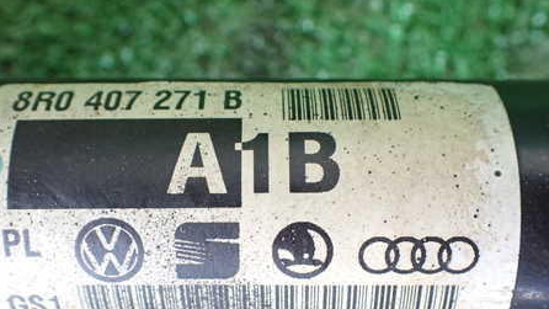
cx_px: 249
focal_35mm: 44
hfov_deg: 46.3
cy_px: 224
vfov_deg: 26.8
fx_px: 641
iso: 800
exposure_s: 1/125
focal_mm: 5.4
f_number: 2.3
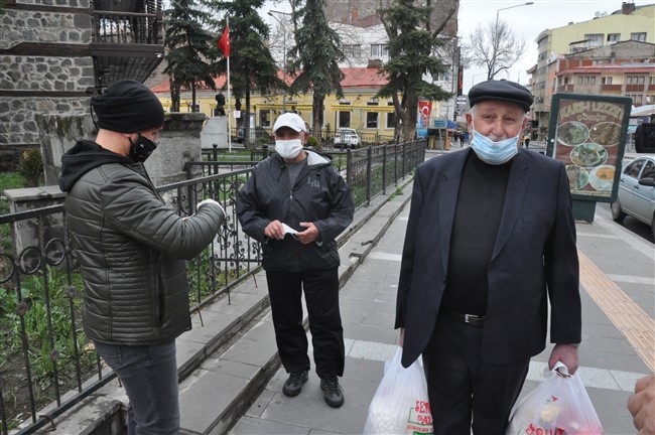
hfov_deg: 67.4
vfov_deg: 47.8
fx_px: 491
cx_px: 328
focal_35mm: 27
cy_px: 218
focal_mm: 18
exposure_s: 1/160
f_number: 13
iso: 1000
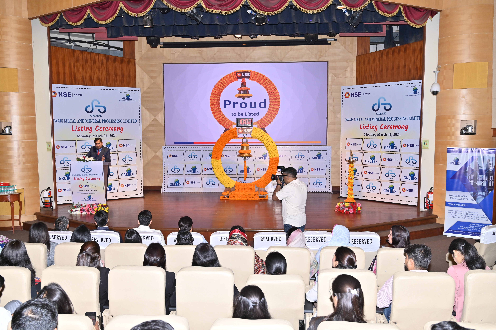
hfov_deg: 61.1
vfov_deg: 42.9
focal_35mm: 30
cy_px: 165
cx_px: 248
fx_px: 420
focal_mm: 30.5
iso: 400
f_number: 5.6
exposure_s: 1/160
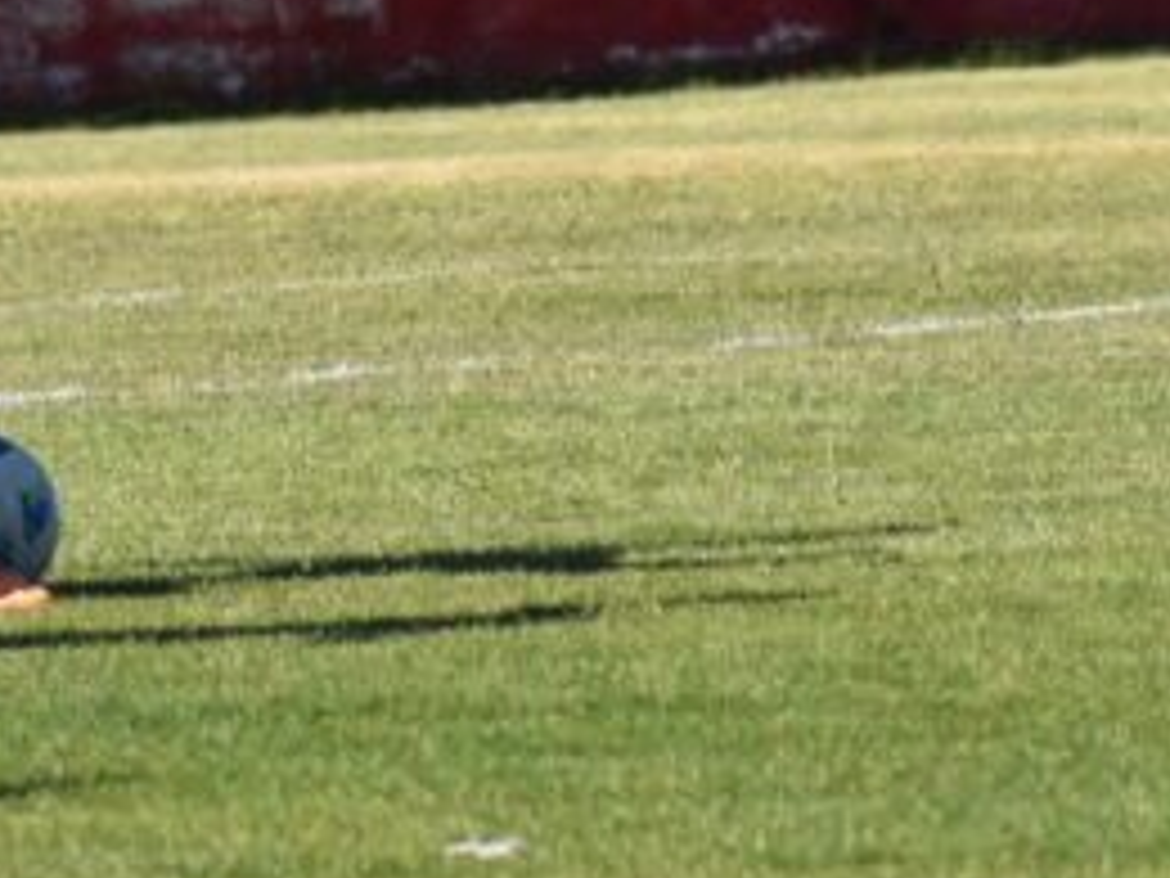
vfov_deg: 1.2
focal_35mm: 1252
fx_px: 42317
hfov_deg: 1.6
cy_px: -119
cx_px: -338
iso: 400
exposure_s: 1/2000
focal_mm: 220
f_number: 8
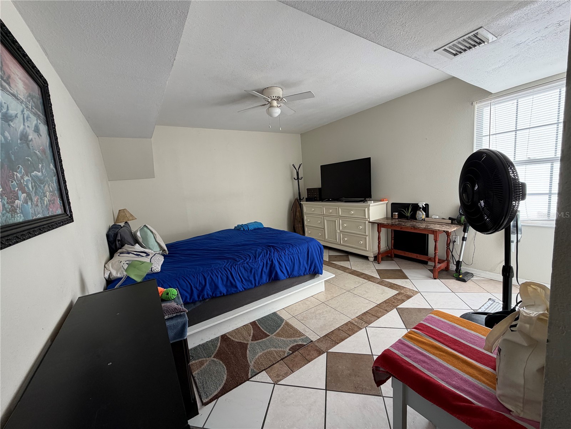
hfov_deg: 102.1
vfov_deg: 85.7
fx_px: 231
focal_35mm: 14
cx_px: 286
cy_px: 214
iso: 80
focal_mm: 2.22
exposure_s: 1/121
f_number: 2.2
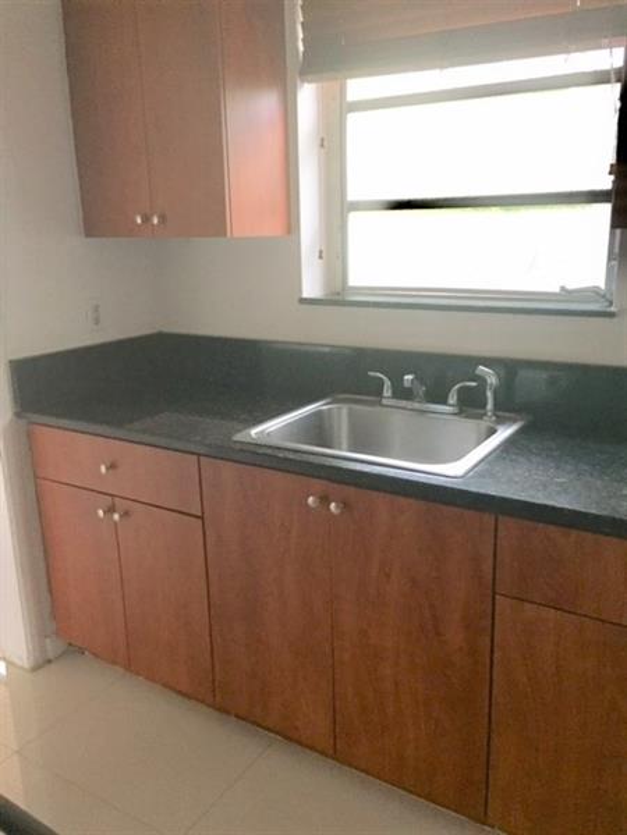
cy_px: 418
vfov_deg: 61.7
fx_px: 700
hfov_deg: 48.2
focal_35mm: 29
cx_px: 314
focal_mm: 4.15
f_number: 2.2
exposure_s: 1/24
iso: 250
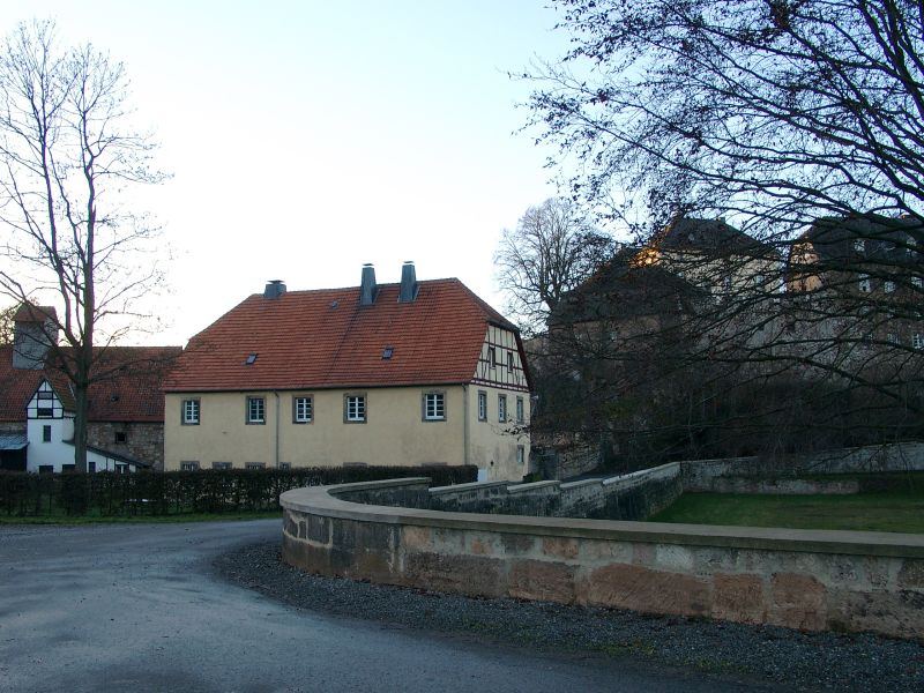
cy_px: 346
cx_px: 462
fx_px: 908
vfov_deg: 41.8
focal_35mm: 34
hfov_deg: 54.0
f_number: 4
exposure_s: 1/76.9
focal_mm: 7.13
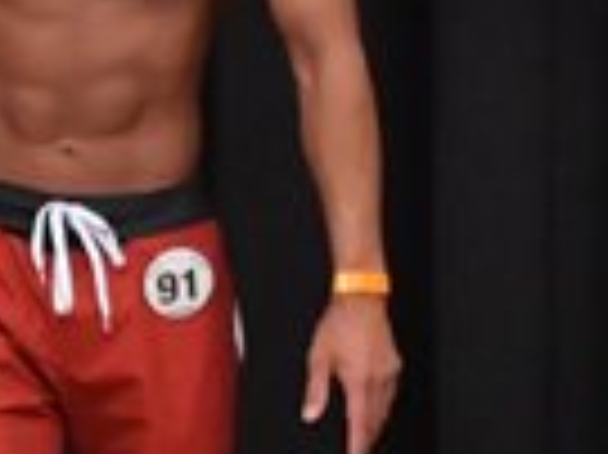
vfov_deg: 1.3
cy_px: 211
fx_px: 19549
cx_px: -633
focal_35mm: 1114
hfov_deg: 1.8
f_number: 5.6
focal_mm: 135
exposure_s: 1/400
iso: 6400
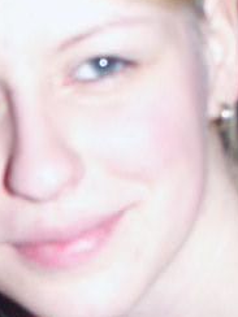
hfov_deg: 7.7
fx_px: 1733
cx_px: -130
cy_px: 242
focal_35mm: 189
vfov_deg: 10.4
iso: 200
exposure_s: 1/45
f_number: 2.8
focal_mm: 9.45
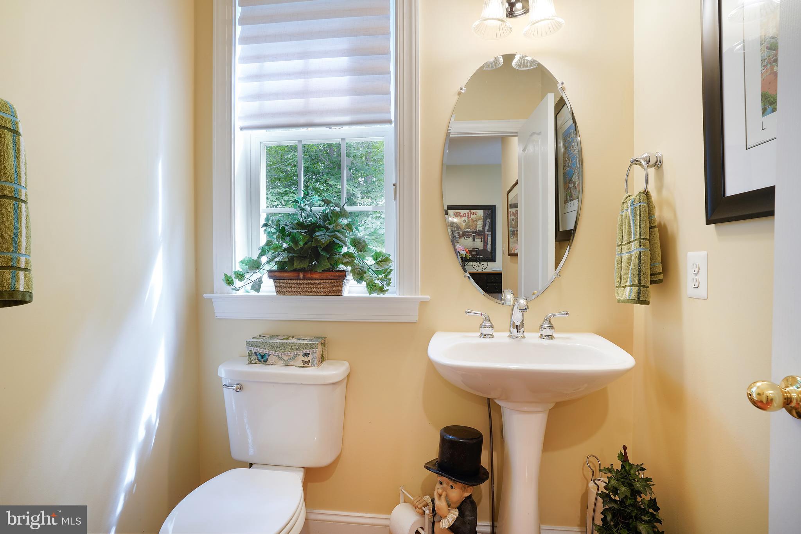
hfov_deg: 90.0
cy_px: 267
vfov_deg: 67.4
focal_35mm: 18
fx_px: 400
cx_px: 400
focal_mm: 18
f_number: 8
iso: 100
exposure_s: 1
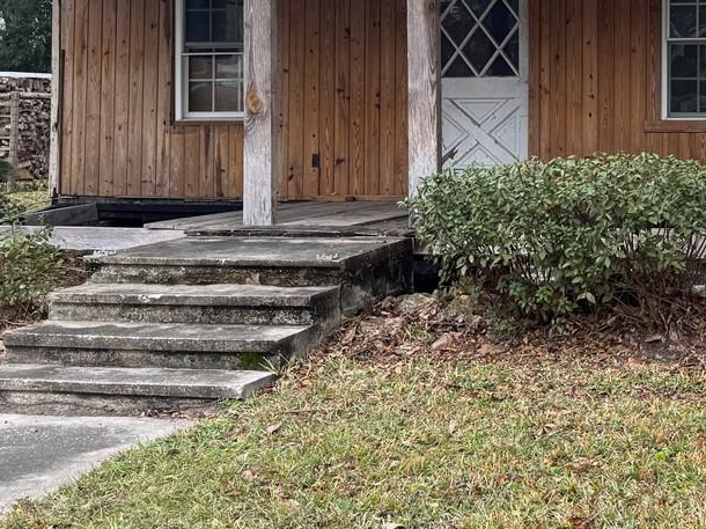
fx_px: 1284
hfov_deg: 29.2
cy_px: 101
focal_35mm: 63
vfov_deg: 22.9
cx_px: 669
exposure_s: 1/436
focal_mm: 6.76
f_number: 1.78
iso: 80
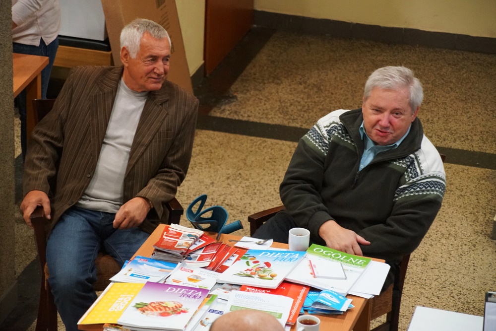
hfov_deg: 15.2
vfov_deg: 10.2
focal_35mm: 135
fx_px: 1860
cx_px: 248
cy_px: 166
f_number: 5.6
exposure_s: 1/13
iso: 3200
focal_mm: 90
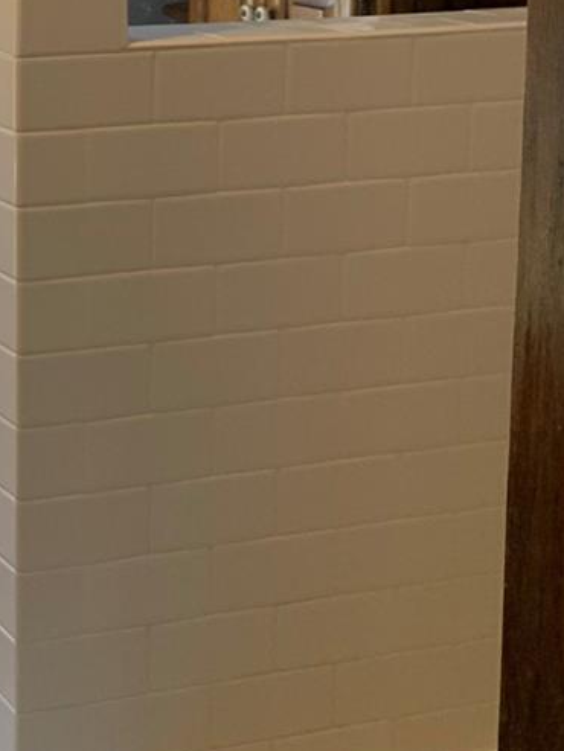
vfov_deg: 23.3
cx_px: -308
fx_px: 1759
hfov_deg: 16.4
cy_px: 41
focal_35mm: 81
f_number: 1.8
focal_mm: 4.25
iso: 80
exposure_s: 1/60
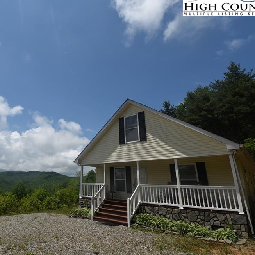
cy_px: 124
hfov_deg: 72.3
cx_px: 83
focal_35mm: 20
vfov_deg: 74.8
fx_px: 167
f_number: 9
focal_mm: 10
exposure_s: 1/320
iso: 100
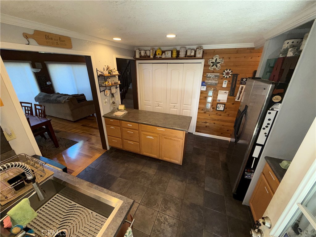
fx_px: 128
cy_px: 118
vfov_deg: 85.7
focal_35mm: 14
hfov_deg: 102.1
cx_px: 158
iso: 100
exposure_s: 1/60
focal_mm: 2.22
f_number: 2.2
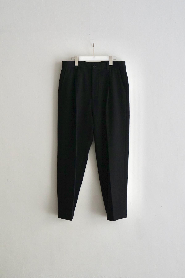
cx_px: 92
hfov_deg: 27.5
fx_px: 378
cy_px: 139
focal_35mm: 49
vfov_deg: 40.3
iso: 2000
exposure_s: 1/160
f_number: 4.5
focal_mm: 49
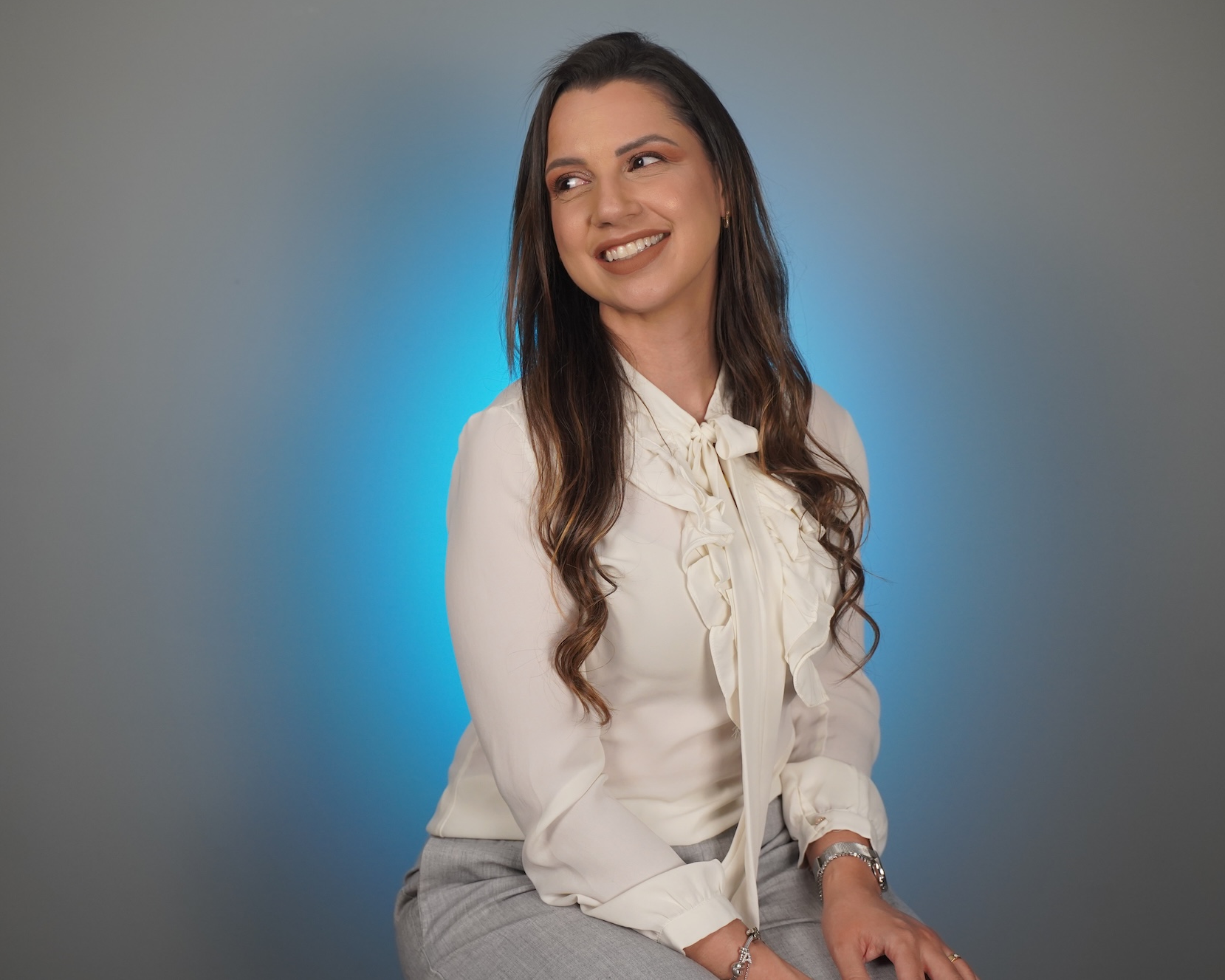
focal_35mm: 43
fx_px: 1559
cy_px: 489
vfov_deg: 34.9
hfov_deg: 42.9
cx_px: 620
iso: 1250
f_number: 4
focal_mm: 38
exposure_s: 1/160
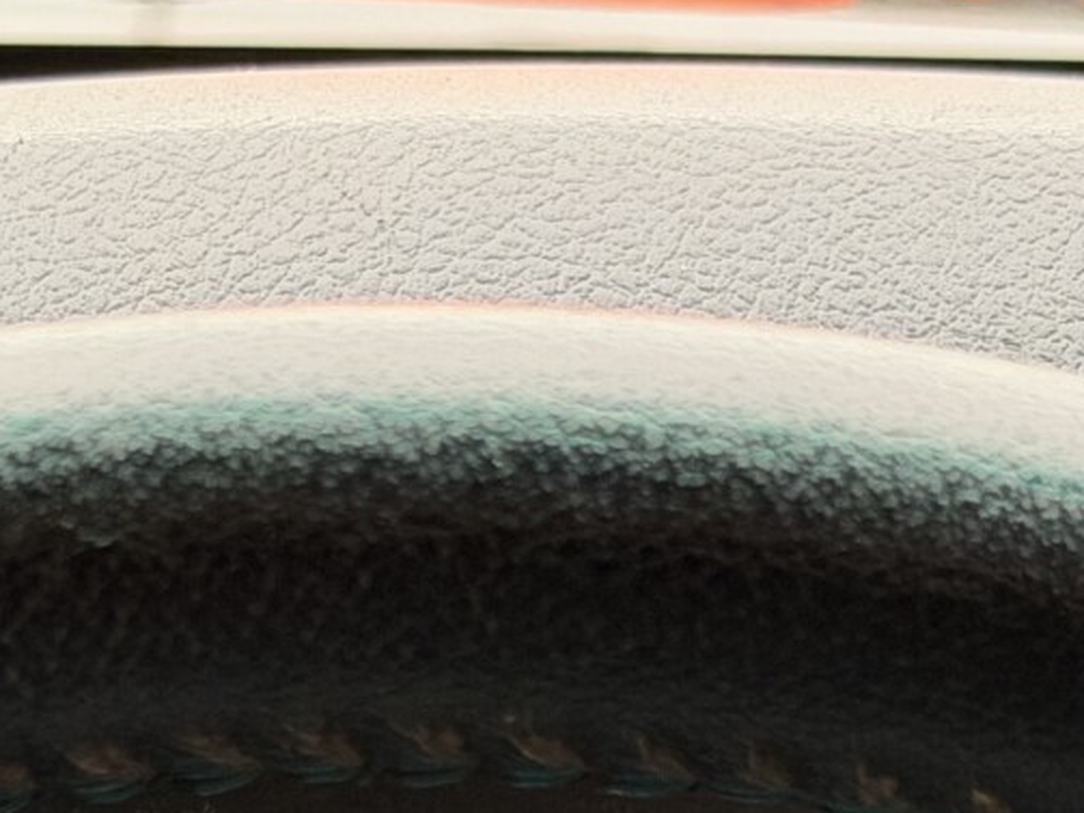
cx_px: 481
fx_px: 5980
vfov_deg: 7.6
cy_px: 1417
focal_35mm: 191
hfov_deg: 10.4
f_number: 1.78
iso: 200
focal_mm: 6.76
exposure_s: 1/63
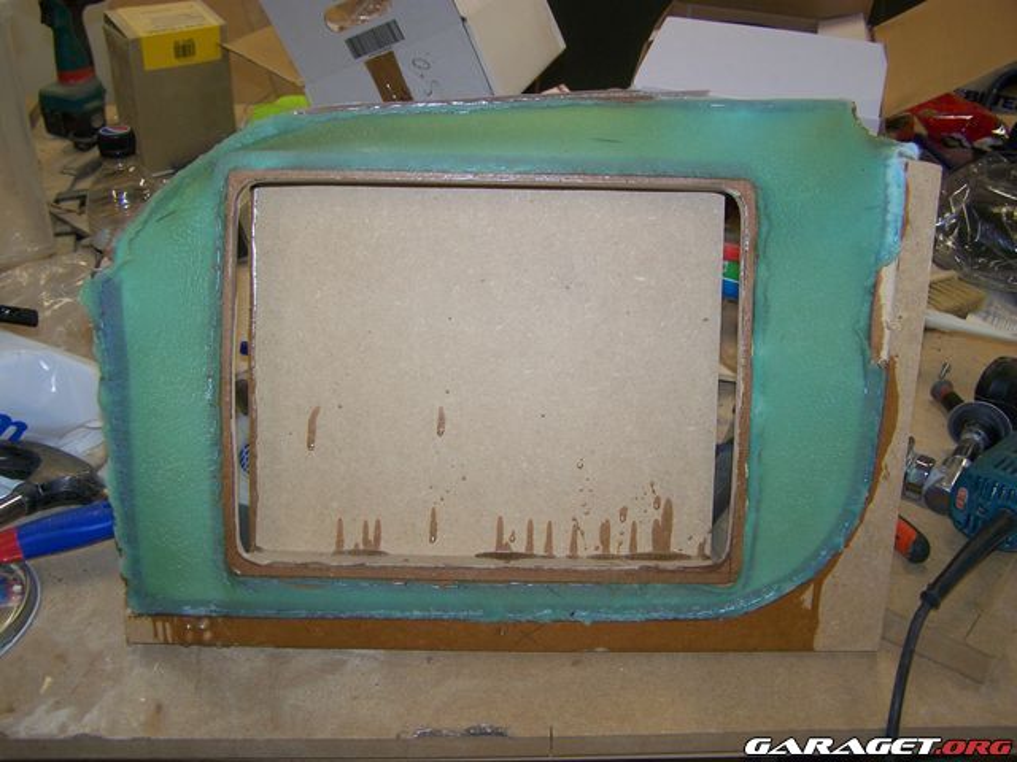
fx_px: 1116
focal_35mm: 38
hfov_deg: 49.0
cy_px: 381
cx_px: 508
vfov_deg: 37.7
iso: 80
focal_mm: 6.3
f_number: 2.8
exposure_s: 1/60
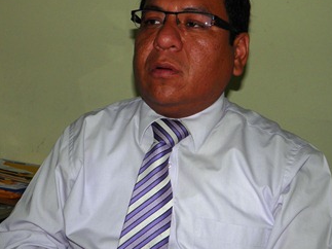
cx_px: 130
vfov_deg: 24.0
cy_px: 127
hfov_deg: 31.6
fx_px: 585
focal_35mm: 61
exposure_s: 1/60
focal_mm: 7.9
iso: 100
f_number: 3.3
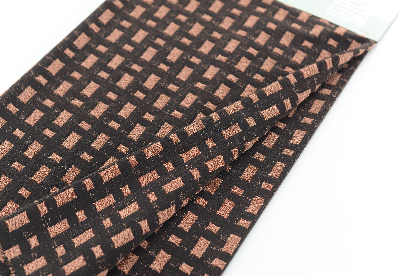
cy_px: 141
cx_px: 204
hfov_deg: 38.9
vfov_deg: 26.5
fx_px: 588
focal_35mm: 51
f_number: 4
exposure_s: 1/60
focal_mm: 50
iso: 100
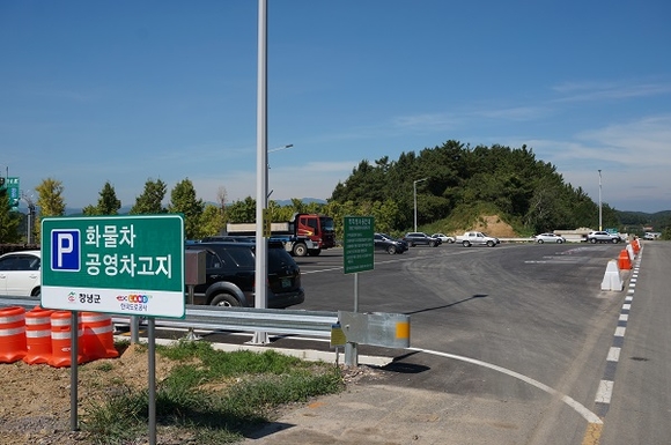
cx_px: 336
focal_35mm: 34
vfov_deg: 38.3
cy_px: 222
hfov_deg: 55.2
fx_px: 642
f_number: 9
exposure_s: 1/320
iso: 100
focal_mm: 23
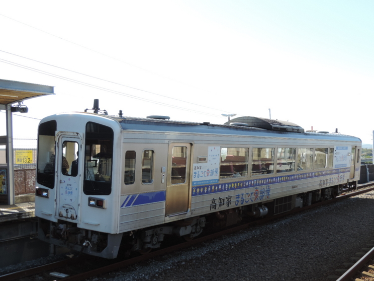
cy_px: 149
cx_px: 196
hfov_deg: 43.8
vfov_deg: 33.6
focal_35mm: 43
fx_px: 465
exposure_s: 1/400
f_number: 3.3
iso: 80
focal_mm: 7.1
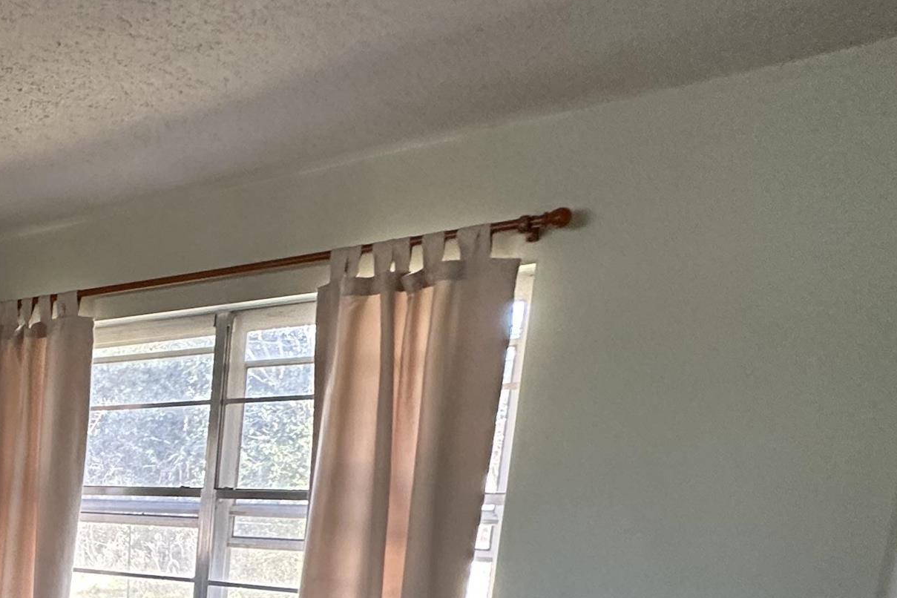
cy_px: 636
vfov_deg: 32.2
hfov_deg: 38.6
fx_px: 922
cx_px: -173
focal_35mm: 37
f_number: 2.2
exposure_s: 1/60
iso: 320
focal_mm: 2.22
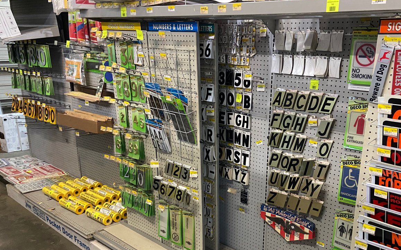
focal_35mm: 36
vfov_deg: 34.8
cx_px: 245
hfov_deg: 53.5
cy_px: 176
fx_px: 393
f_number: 1.8
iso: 500
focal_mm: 4.25
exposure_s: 1/40
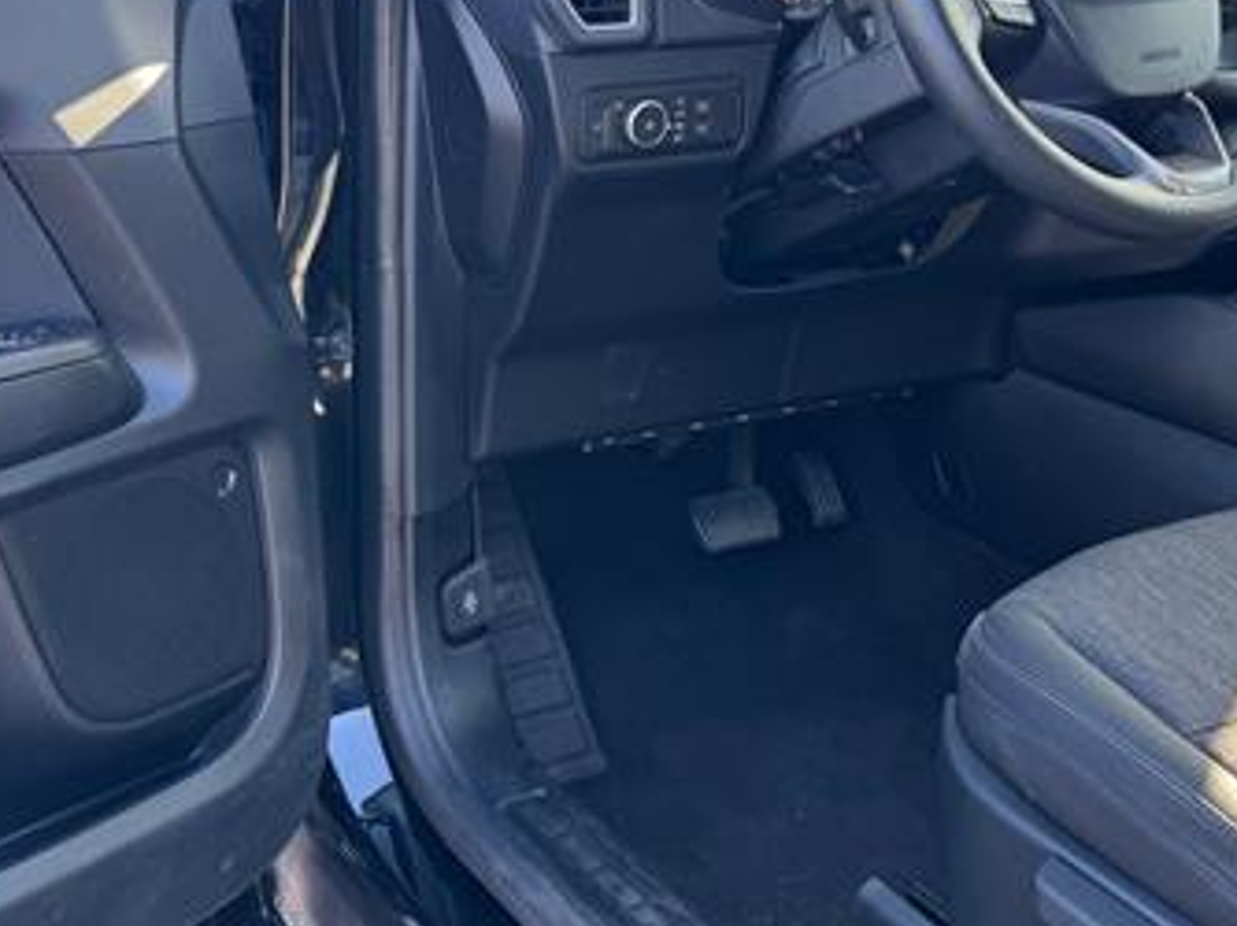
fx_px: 1643
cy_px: 363
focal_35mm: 46
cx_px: 481
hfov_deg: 41.0
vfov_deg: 31.4
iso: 80
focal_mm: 6.76
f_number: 1.78
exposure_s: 1/121
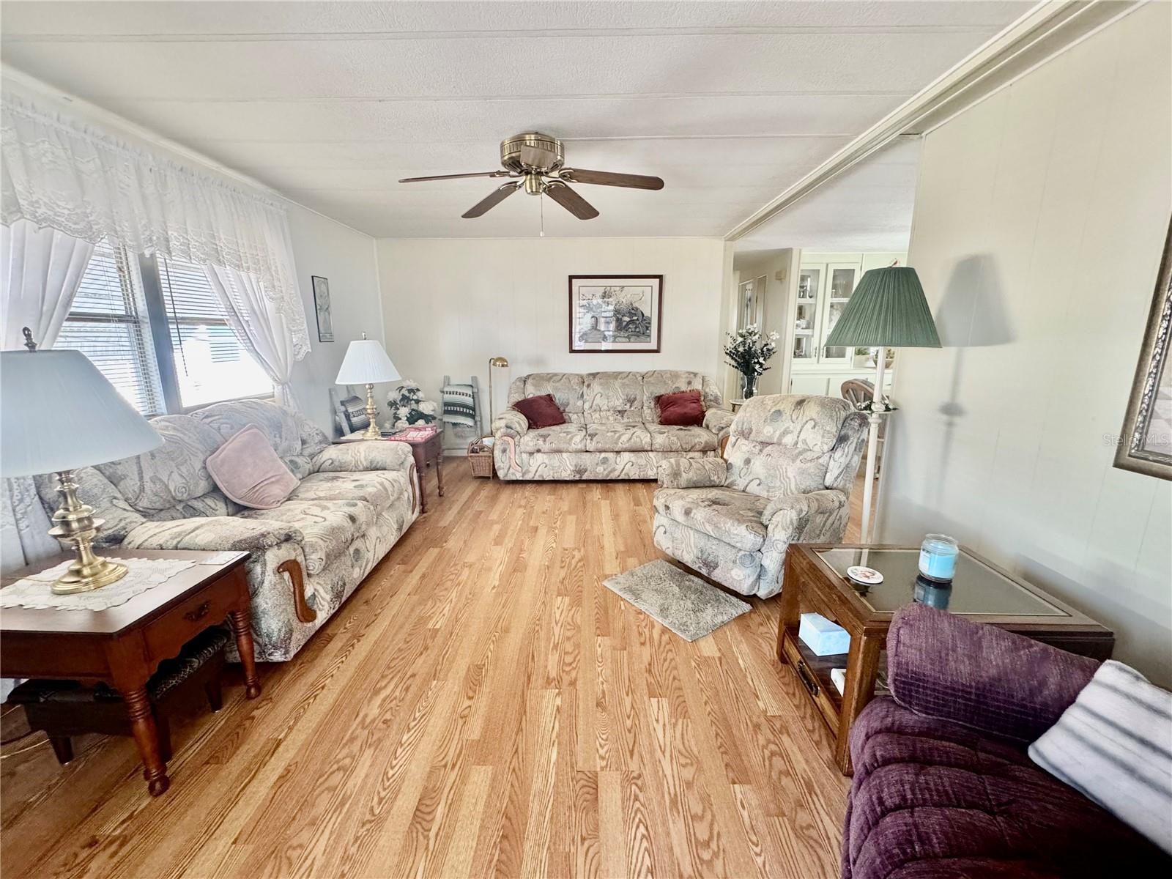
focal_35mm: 14
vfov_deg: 85.7
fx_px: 474
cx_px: 586
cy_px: 440
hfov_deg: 102.1
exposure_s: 1/67
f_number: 2.2
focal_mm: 2.22
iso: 320
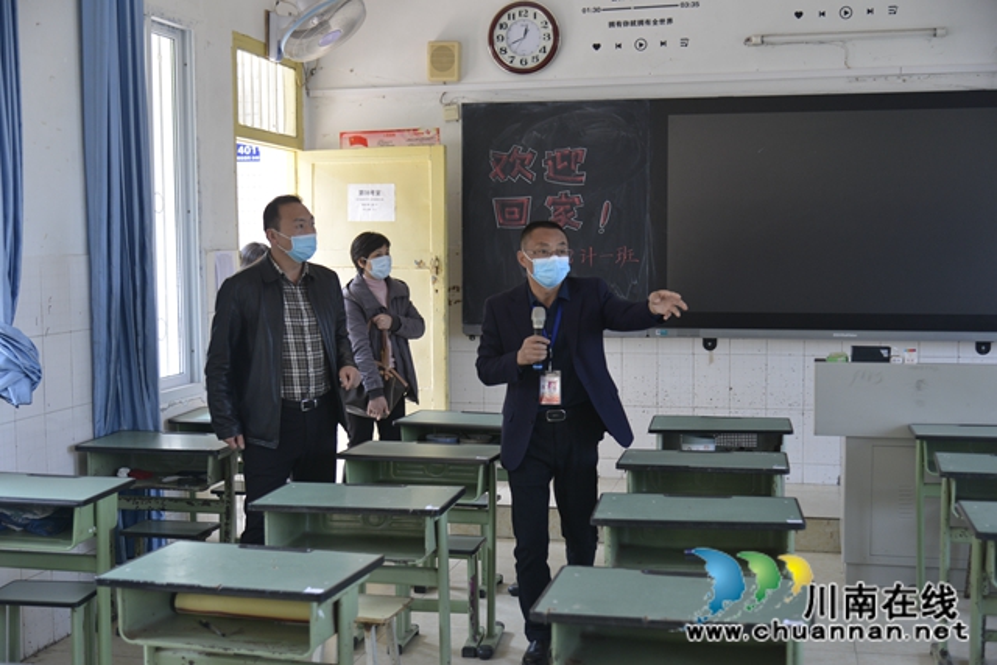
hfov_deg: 44.5
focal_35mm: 44
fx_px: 1219
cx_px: 498
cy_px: 332
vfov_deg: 30.5
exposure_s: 1/200
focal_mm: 44
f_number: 4
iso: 1000
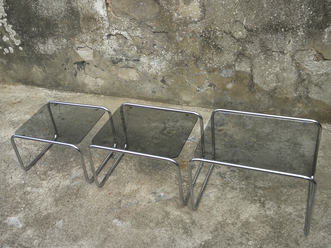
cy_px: 124
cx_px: 166
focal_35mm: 39
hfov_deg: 47.9
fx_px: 373
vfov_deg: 36.8
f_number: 3.8
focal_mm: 7.1
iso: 100
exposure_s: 1/250
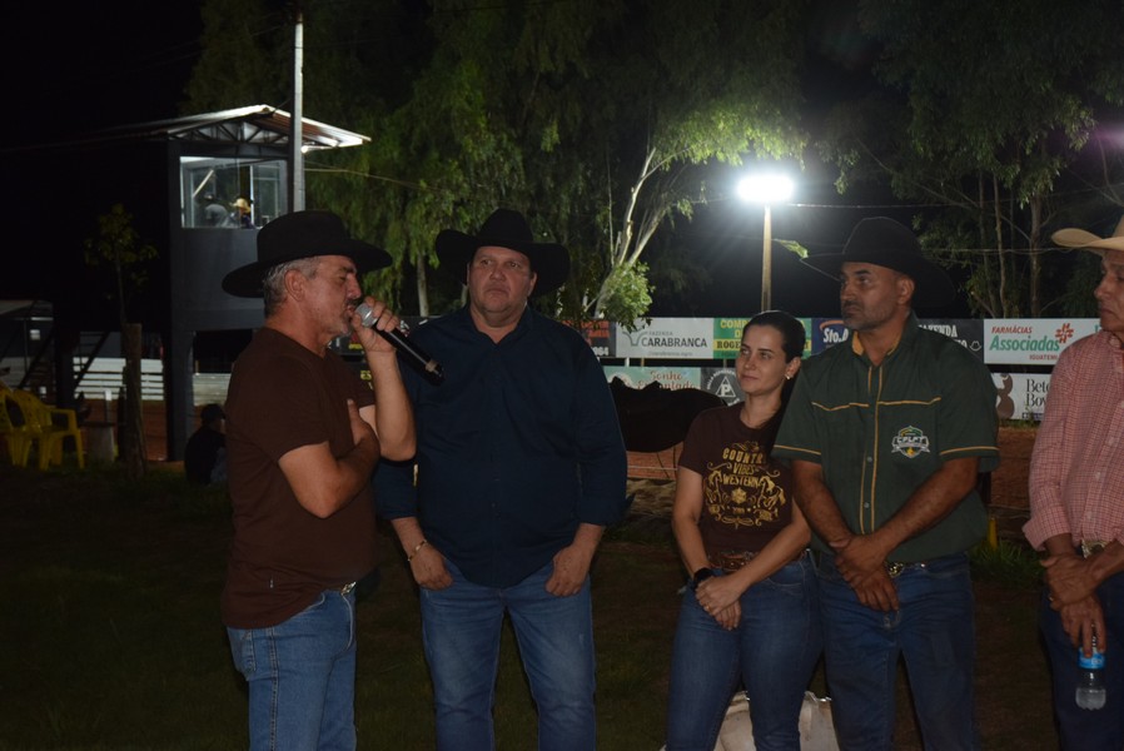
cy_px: 376
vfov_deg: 20.6
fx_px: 2062
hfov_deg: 30.5
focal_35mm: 66
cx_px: 562
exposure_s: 1/60
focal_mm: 44
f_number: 4.2
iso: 1400
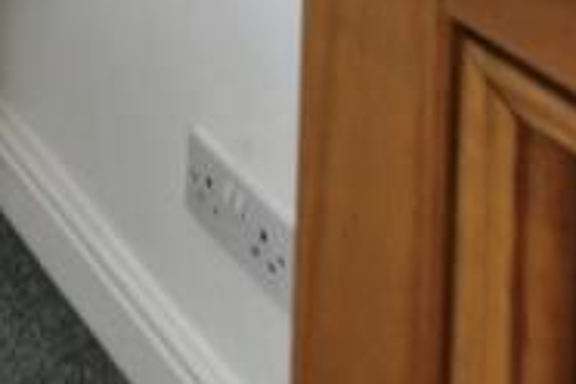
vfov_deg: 12.3
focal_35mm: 77
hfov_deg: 16.4
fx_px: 1232
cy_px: -635
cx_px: -703
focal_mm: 14
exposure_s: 1/100
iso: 800
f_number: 8
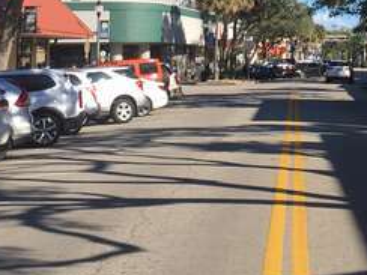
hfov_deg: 20.4
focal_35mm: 95
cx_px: 295
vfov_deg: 14.7
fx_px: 1007
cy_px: -108
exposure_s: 1/1068
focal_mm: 4.15
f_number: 2.2
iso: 25
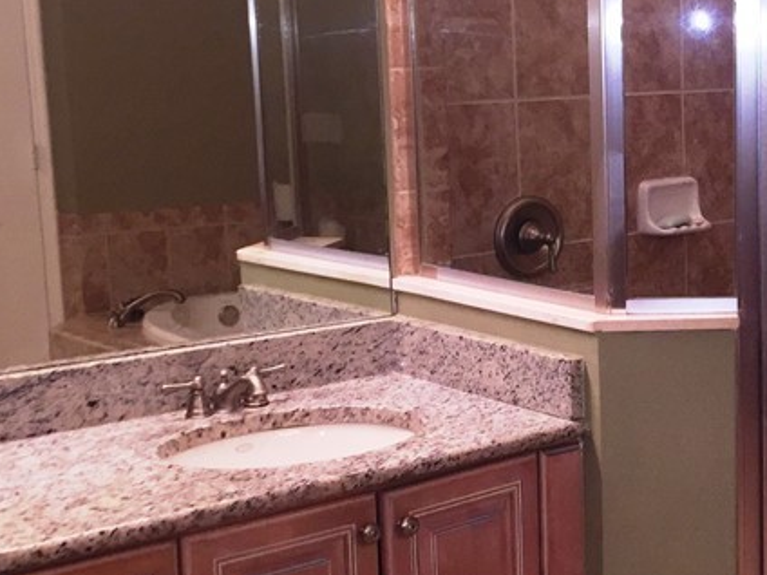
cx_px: 810
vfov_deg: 21.0
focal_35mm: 70
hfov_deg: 26.0
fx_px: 1551
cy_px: 284
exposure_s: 1/30
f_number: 2.2
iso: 100
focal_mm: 4.15
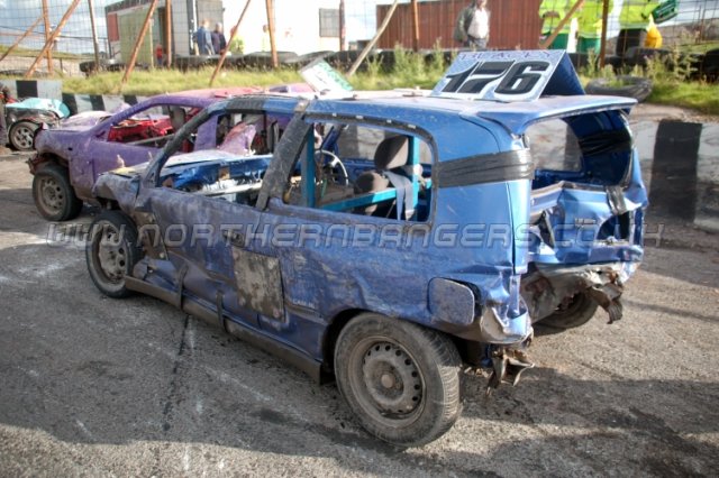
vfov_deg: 39.9
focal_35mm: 33
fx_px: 659
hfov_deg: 57.2
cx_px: 360
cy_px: 239
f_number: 4
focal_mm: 22
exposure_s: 1/500
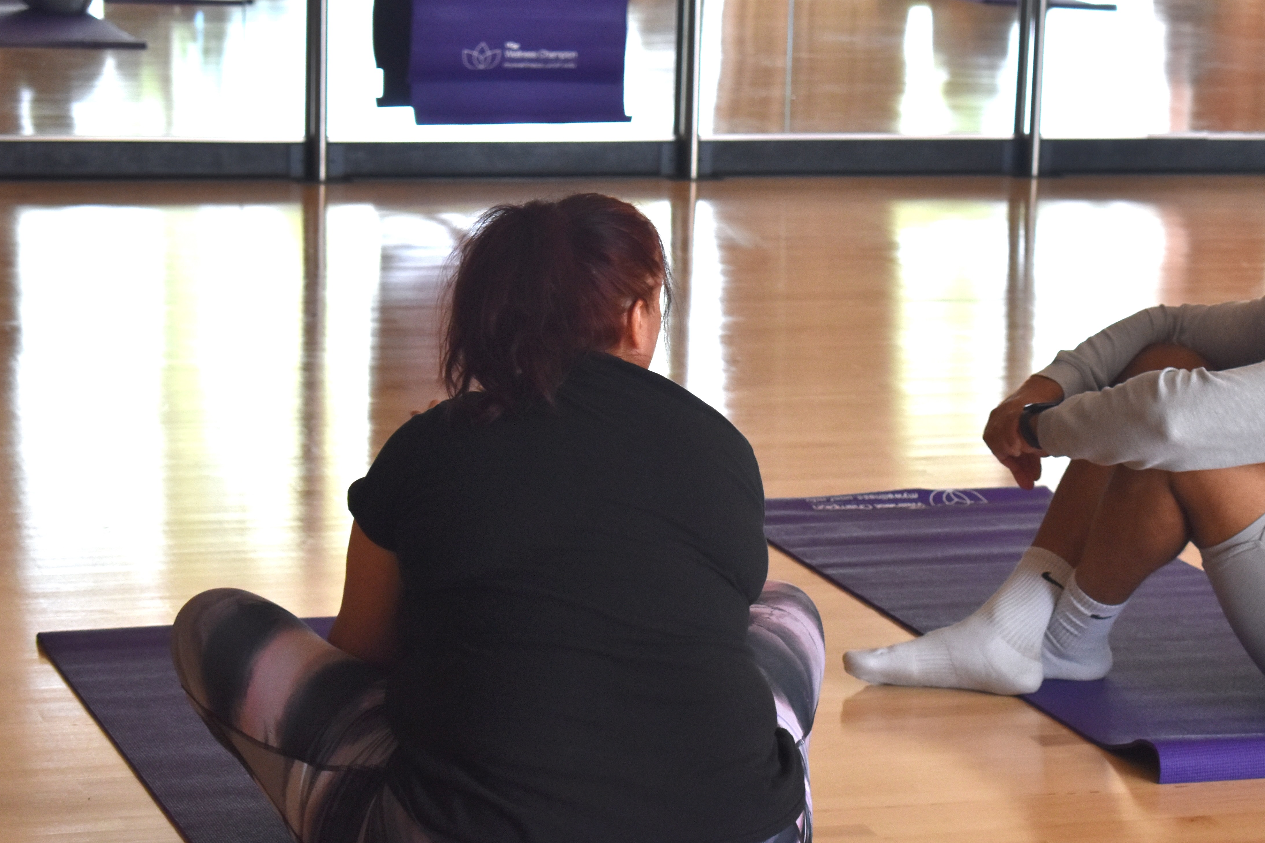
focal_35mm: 113
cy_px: 404
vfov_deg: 12.2
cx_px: 796
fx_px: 3959
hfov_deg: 18.1
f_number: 5.6
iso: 800
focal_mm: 55
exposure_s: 1/200
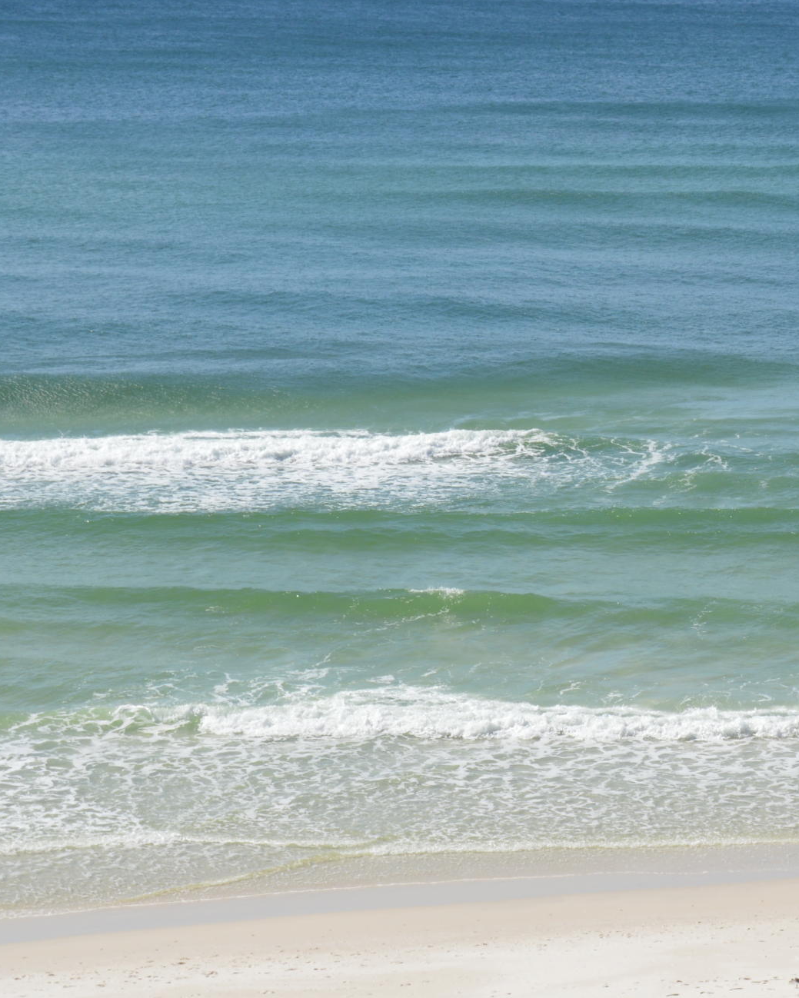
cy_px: 381
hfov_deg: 11.7
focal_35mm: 130
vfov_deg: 14.8
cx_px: 866
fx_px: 3841
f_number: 9
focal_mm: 40
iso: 100
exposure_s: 1/320
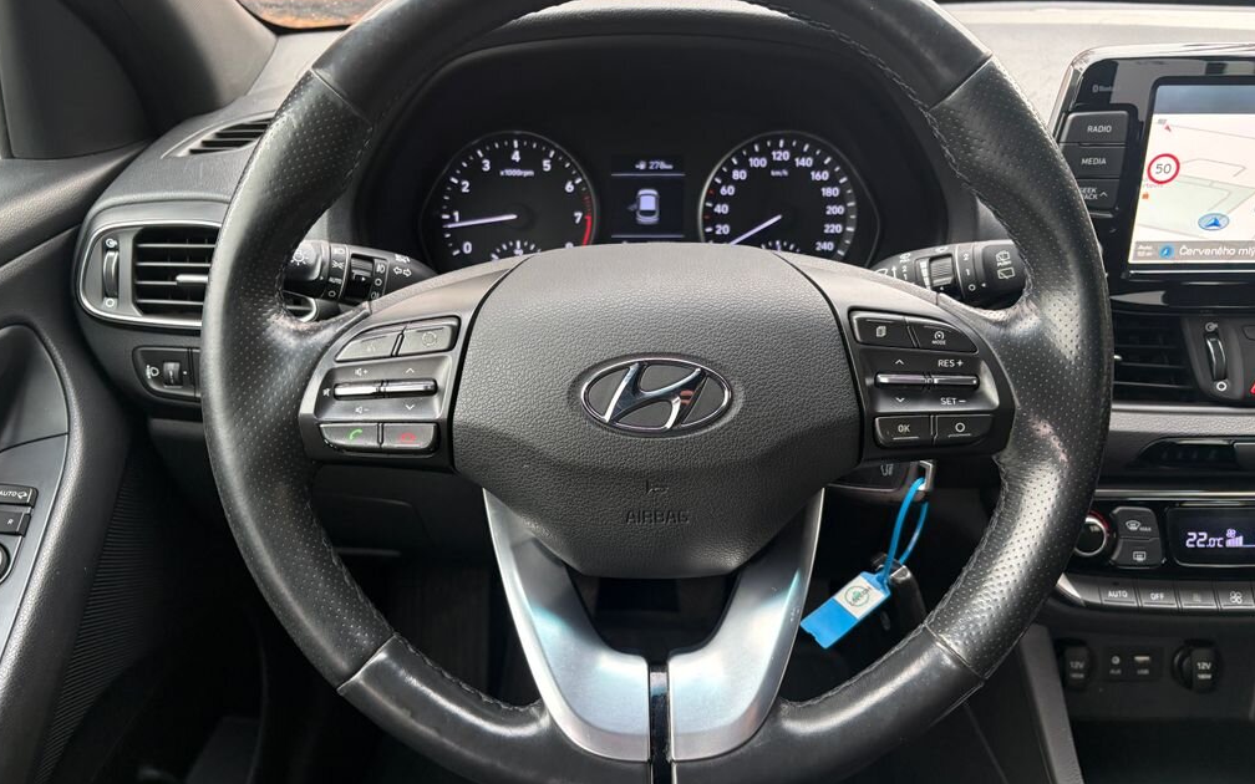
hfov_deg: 66.5
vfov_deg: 44.5
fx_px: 958
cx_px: 621
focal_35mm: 28
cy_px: 368
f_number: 1.6
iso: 125
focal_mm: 5.96
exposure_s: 1/71
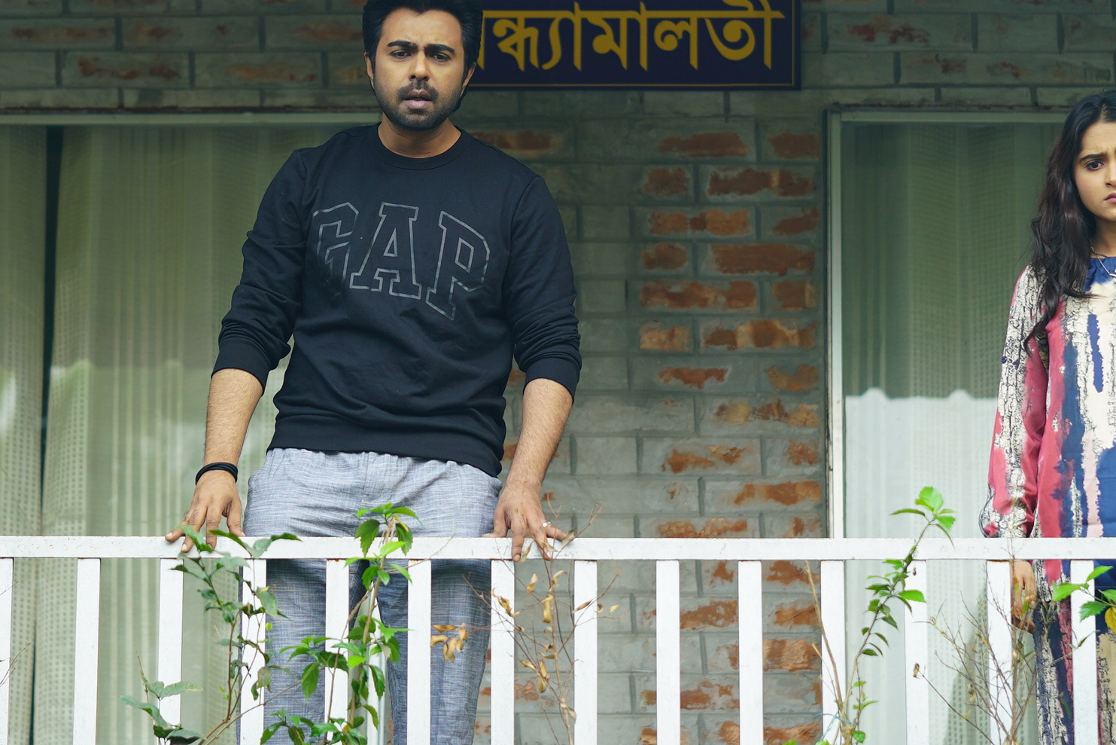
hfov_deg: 9.3
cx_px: 612
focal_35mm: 222
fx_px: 6882
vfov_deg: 6.2
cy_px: 297
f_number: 1.4
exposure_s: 1/250
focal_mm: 85
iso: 100
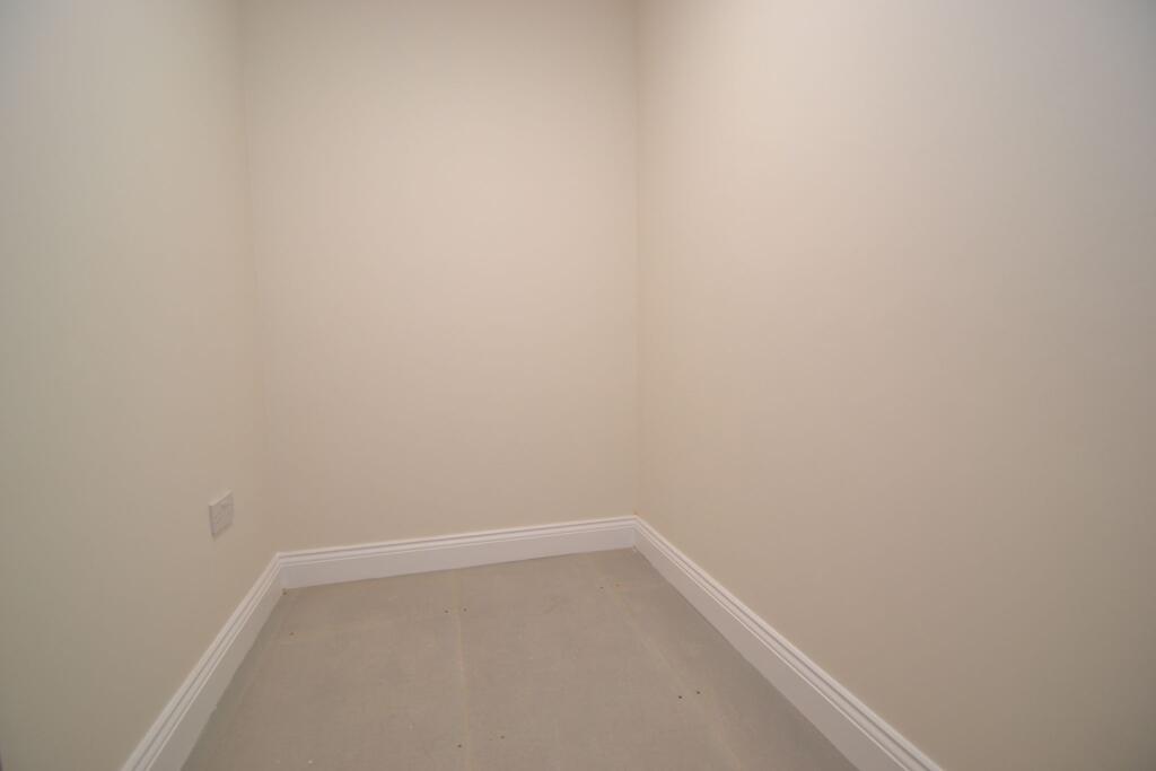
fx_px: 482
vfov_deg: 77.3
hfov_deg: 100.4
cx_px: 578
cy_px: 386
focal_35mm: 15
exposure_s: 1/60
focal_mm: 10
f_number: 3.5
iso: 400
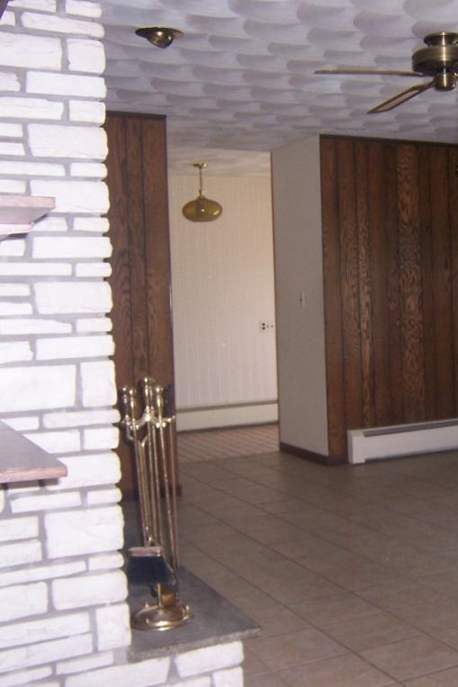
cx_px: 382
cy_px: 344
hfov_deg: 28.5
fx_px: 878
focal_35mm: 46
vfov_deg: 42.8
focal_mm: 5.5
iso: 140
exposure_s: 1/60
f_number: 2.8
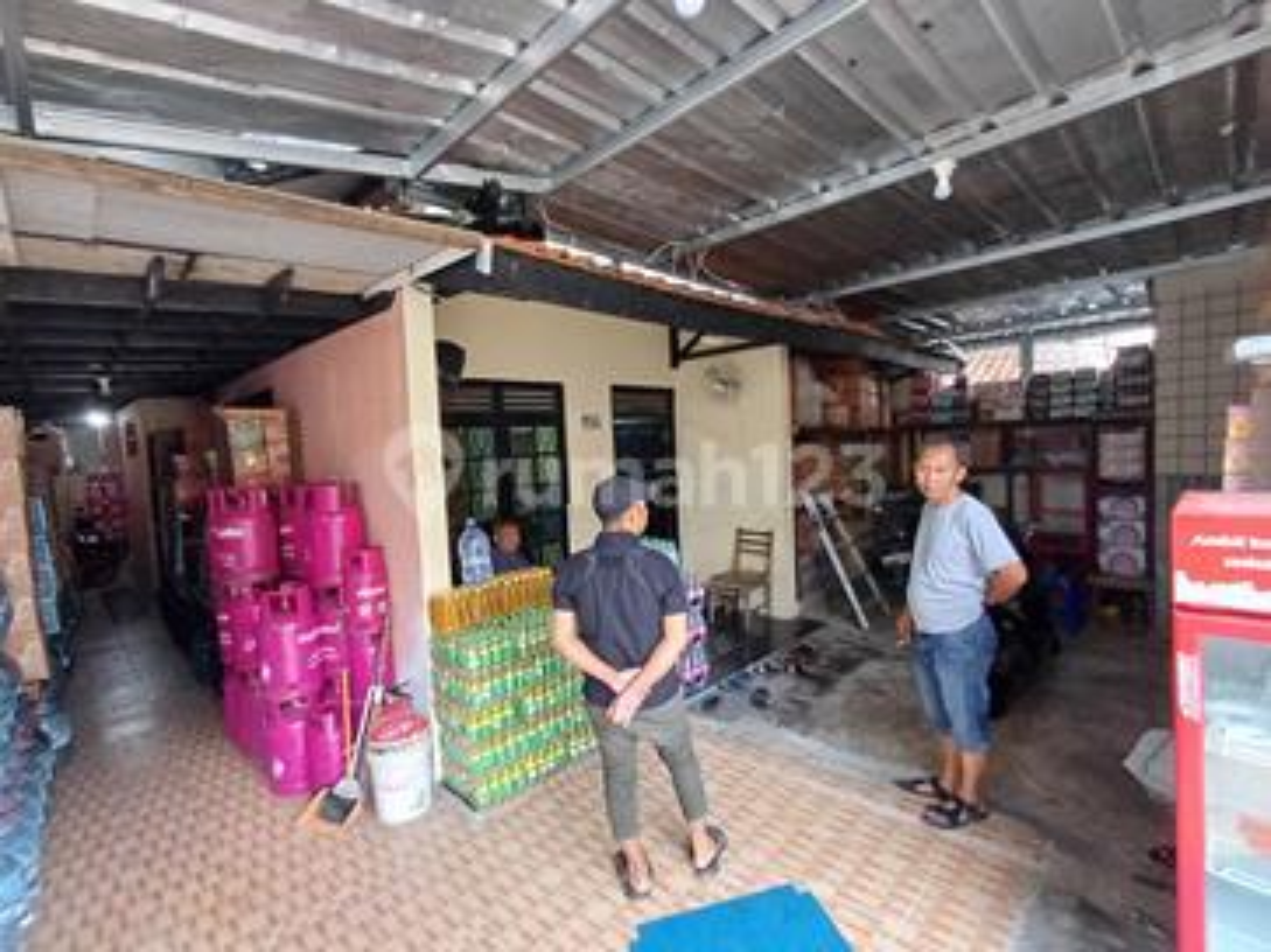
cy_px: 476
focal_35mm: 16
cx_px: 636
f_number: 2.2
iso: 200
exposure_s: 1/25
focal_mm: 1.64
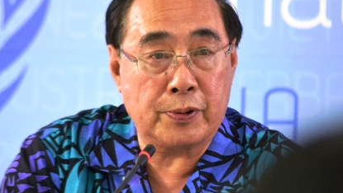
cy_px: 92
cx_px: 165
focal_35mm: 508
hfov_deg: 4.2
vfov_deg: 2.4
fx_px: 4623
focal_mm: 300
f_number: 5.6
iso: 3200
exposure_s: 1/125
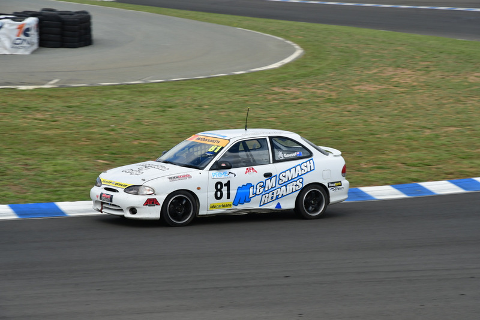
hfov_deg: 17.1
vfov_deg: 11.4
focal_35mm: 120
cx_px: 240
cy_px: 160
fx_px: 1600
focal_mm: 80
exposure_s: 1/400
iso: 200
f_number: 8
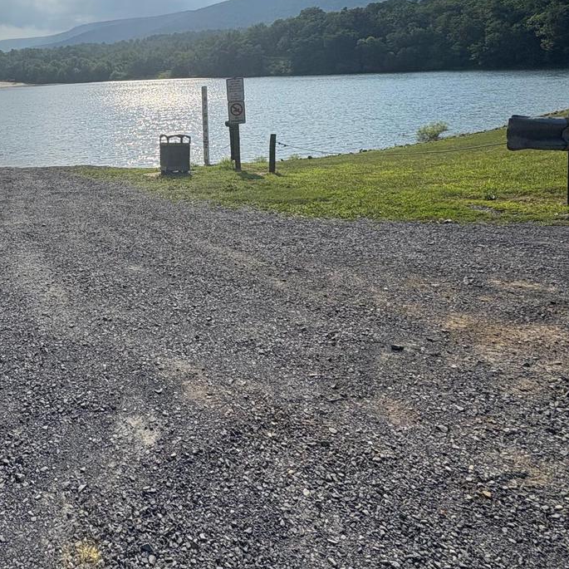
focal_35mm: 26
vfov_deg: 57.9
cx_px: 115
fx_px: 484
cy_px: 143
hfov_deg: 56.6
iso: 50
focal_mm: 2.22
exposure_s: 1/4367
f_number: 2.2
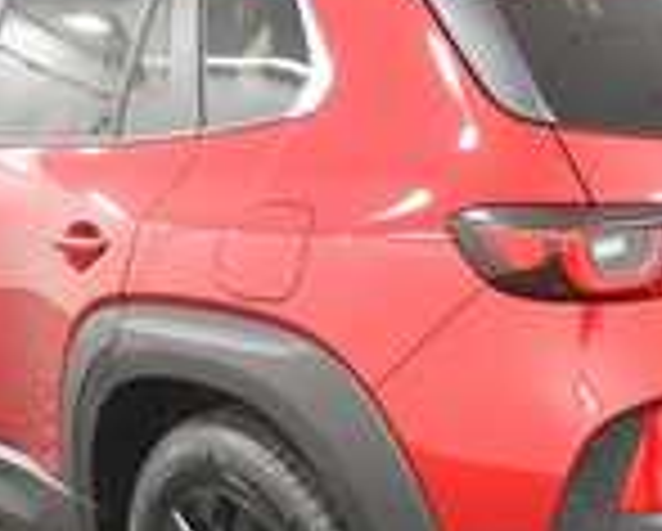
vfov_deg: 22.2
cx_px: 351
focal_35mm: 69
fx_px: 1354
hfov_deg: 27.5
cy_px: 322
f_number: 5.6
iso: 2200
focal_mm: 18
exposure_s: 1/125
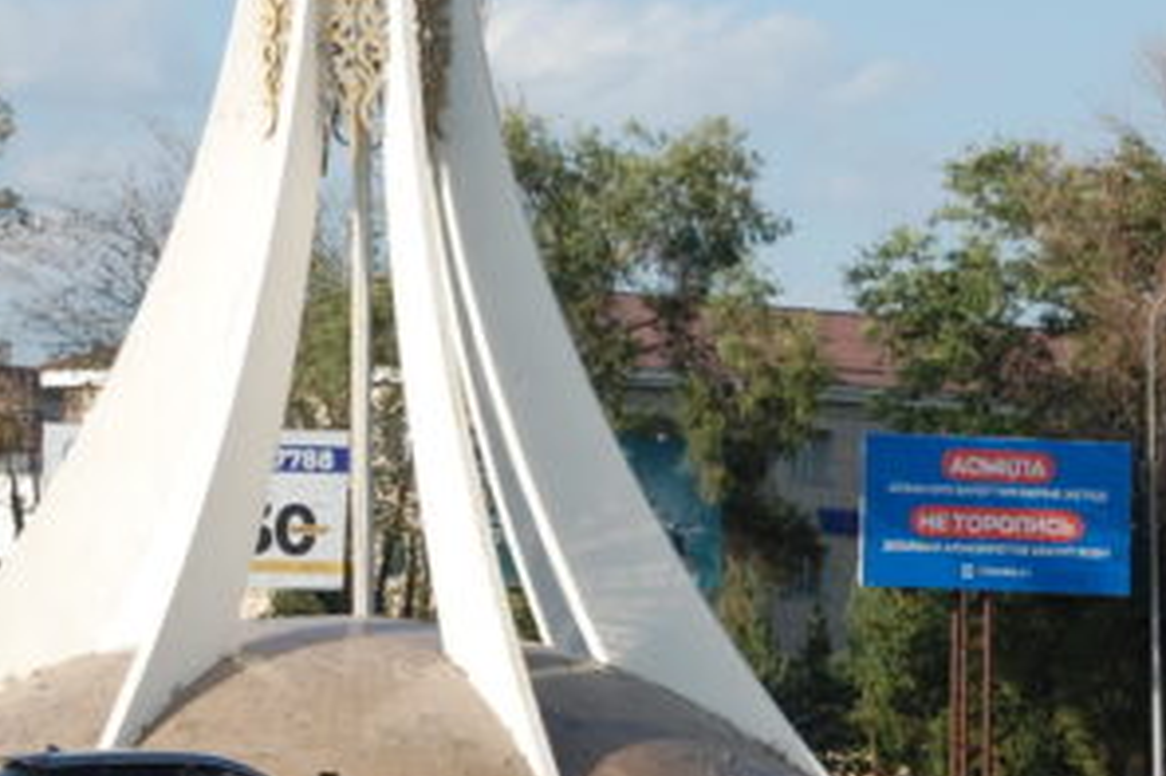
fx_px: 11070
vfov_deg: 4.0
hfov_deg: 6.0
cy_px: 246
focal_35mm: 342
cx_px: 402
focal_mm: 90
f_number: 6.3
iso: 200
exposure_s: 1/640
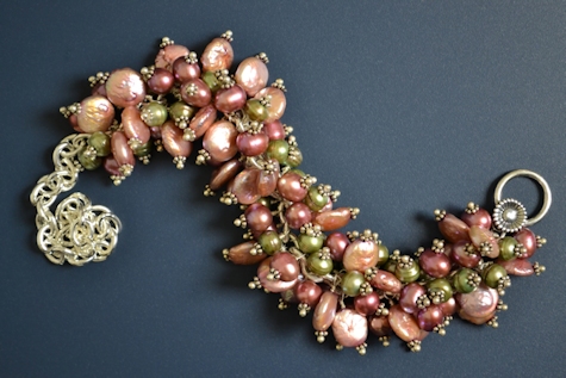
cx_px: 283
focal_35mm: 82
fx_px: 1297
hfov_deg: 24.6
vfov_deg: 16.6
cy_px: 189
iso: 800
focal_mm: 55
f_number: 5.6
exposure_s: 1/3
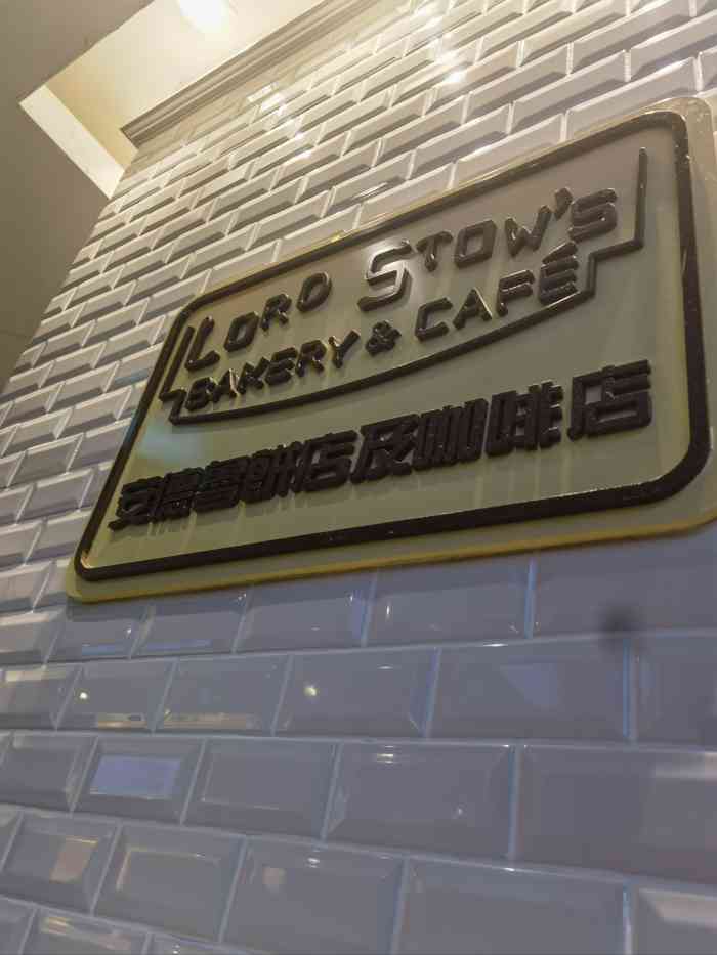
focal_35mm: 27
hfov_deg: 51.4
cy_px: 478
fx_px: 745
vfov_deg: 65.3
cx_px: 358
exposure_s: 1/100
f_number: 1.9
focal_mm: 6.67
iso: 50
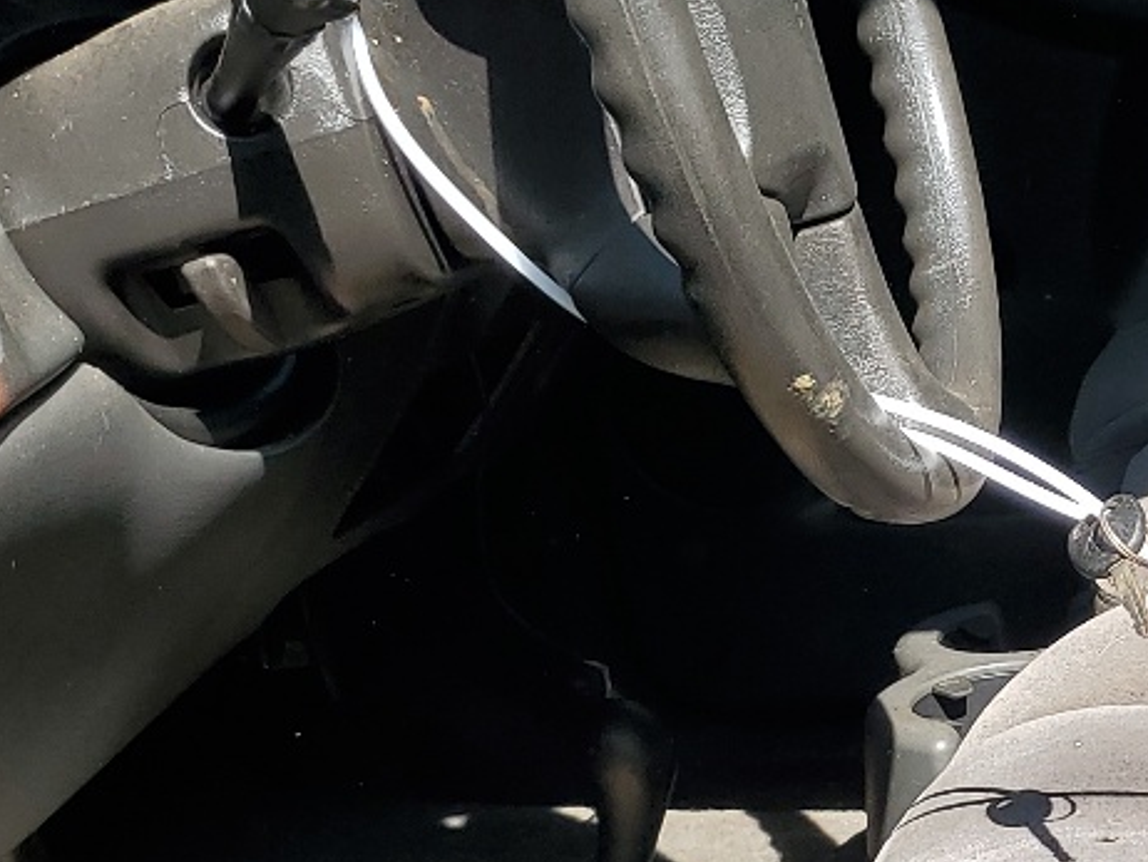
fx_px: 2986
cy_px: 576
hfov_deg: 21.0
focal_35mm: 90
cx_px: 1178
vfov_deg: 16.4
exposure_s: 1/1111
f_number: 1.5
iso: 50
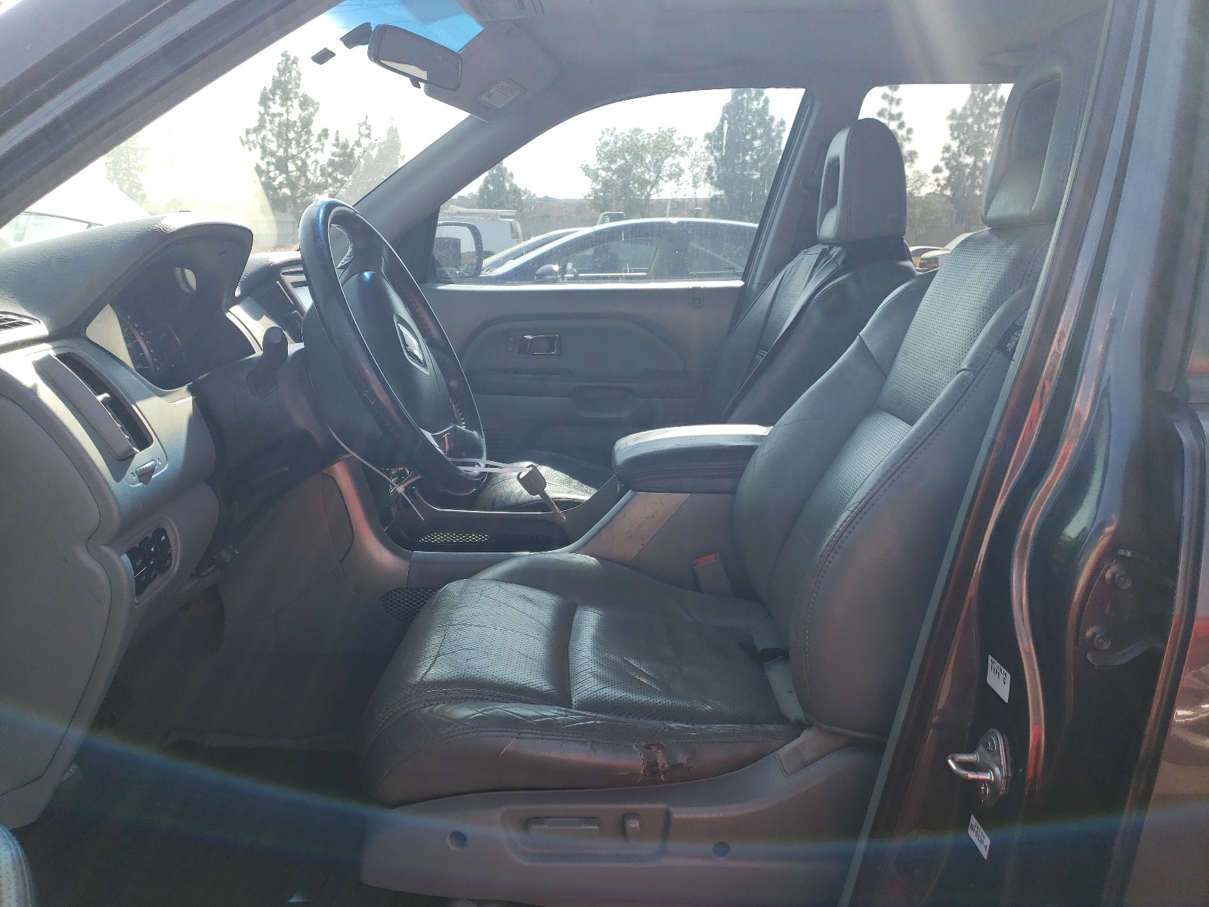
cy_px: 454
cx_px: 604
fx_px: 908
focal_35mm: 26
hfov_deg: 67.3
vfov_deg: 53.1
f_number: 1.5
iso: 50
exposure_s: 1/714
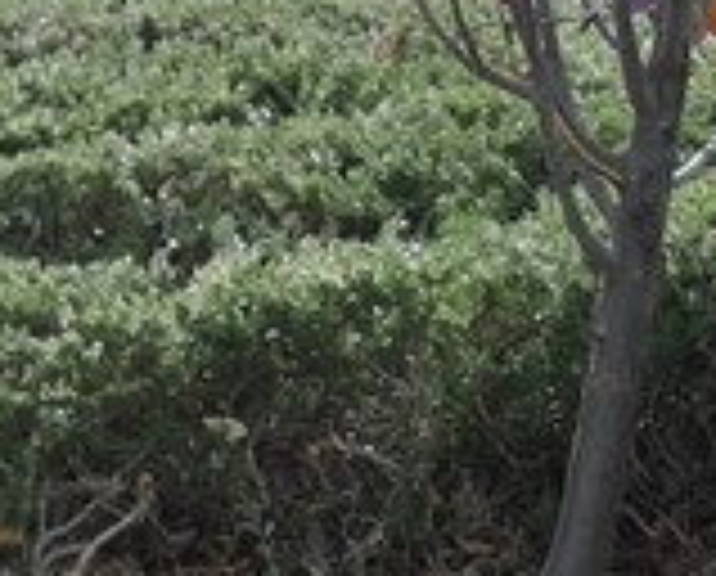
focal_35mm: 376
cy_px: -855
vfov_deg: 4.1
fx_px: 7987
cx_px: 2008
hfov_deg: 4.9
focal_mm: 12.8
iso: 80
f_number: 3.7
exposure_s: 1/250
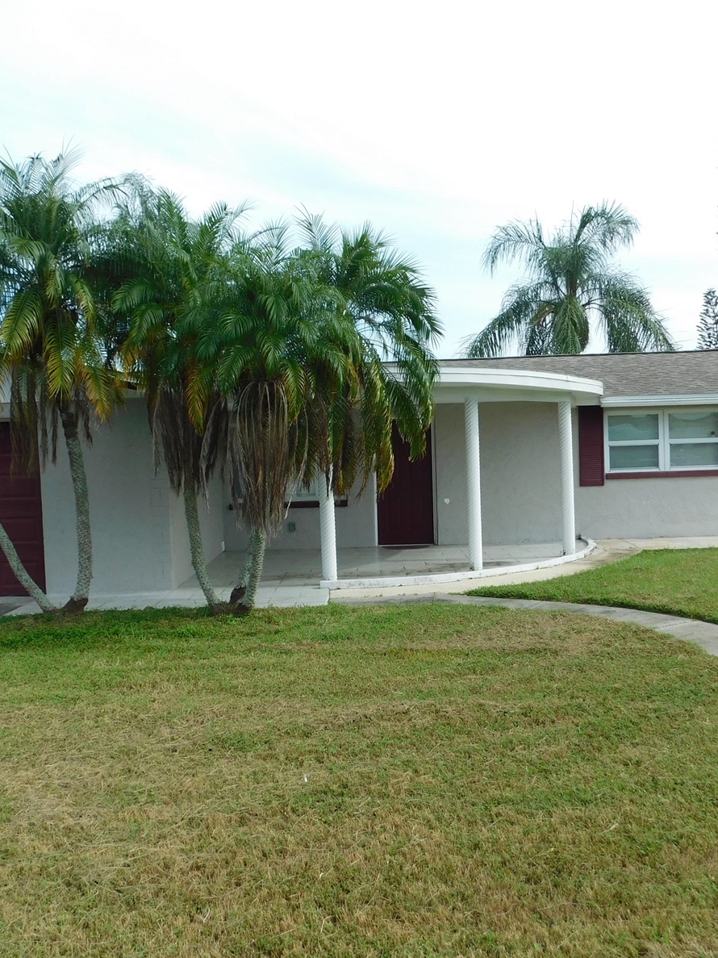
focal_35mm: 31
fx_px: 857
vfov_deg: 58.4
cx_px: 313
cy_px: 477
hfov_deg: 45.3
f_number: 3
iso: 125
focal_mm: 4
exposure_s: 1/1000
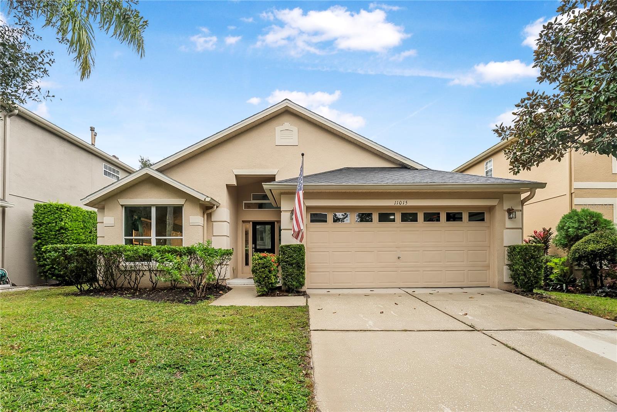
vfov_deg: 73.8
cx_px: 308
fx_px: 274
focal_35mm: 16
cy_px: 206
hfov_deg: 96.7
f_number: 9
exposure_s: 1/30
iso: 1600
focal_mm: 16
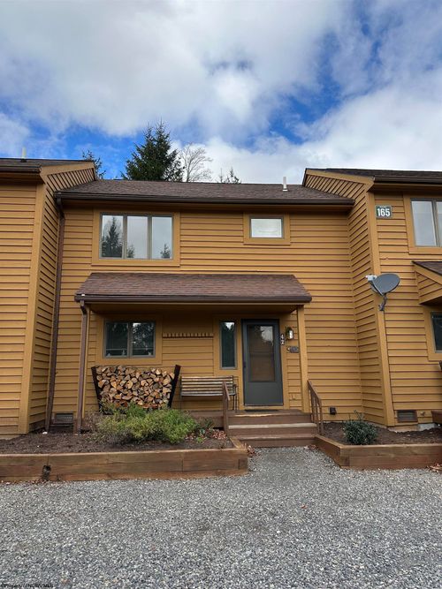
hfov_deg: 56.8
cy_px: 294
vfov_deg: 71.6
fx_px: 409
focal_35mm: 24
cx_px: 221
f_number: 1.78
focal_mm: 6.86
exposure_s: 1/2660
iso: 80
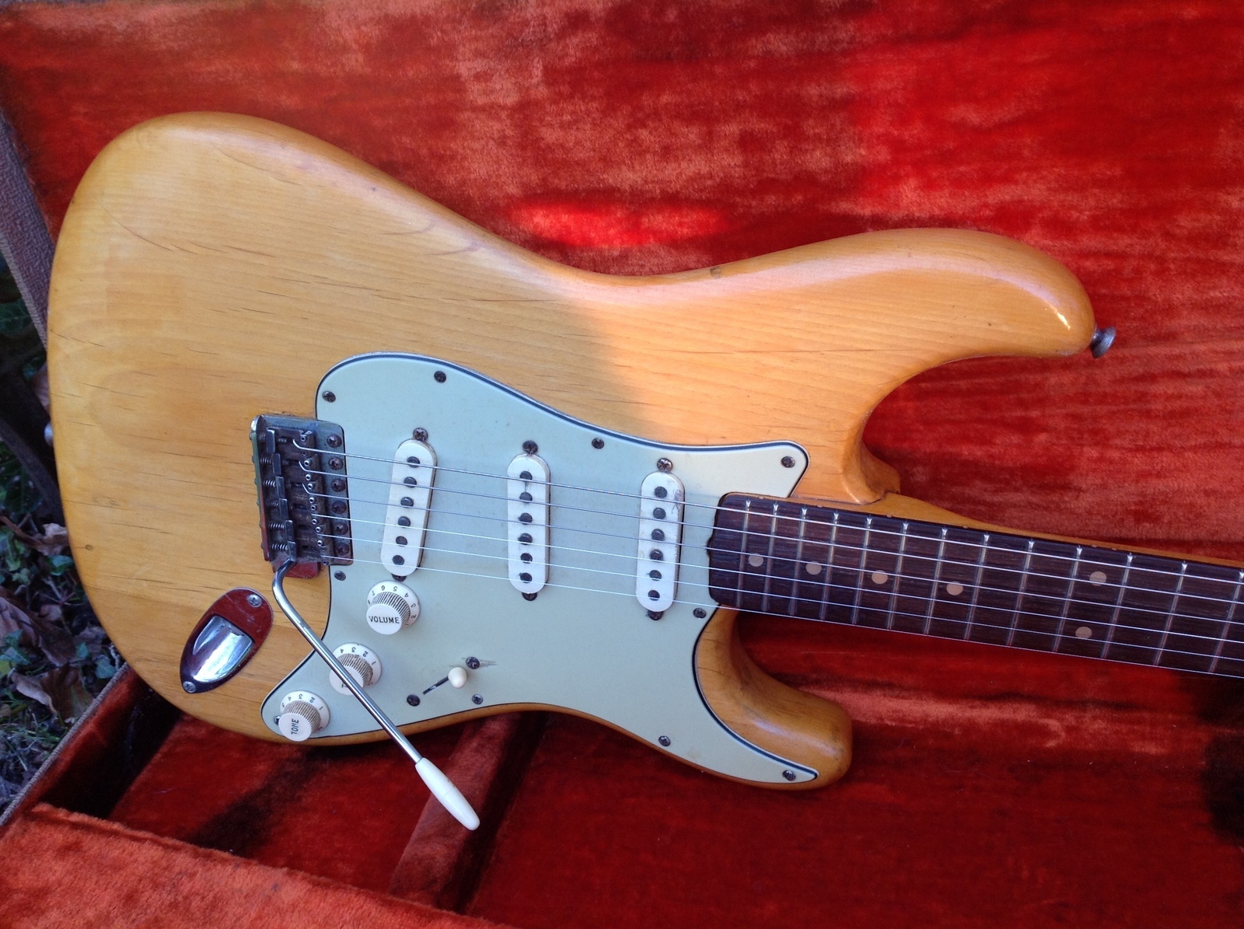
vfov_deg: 40.6
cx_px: 622
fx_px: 1256
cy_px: 464
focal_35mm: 35
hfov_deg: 52.7
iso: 50
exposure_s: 1/24
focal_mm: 4.28
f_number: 2.4
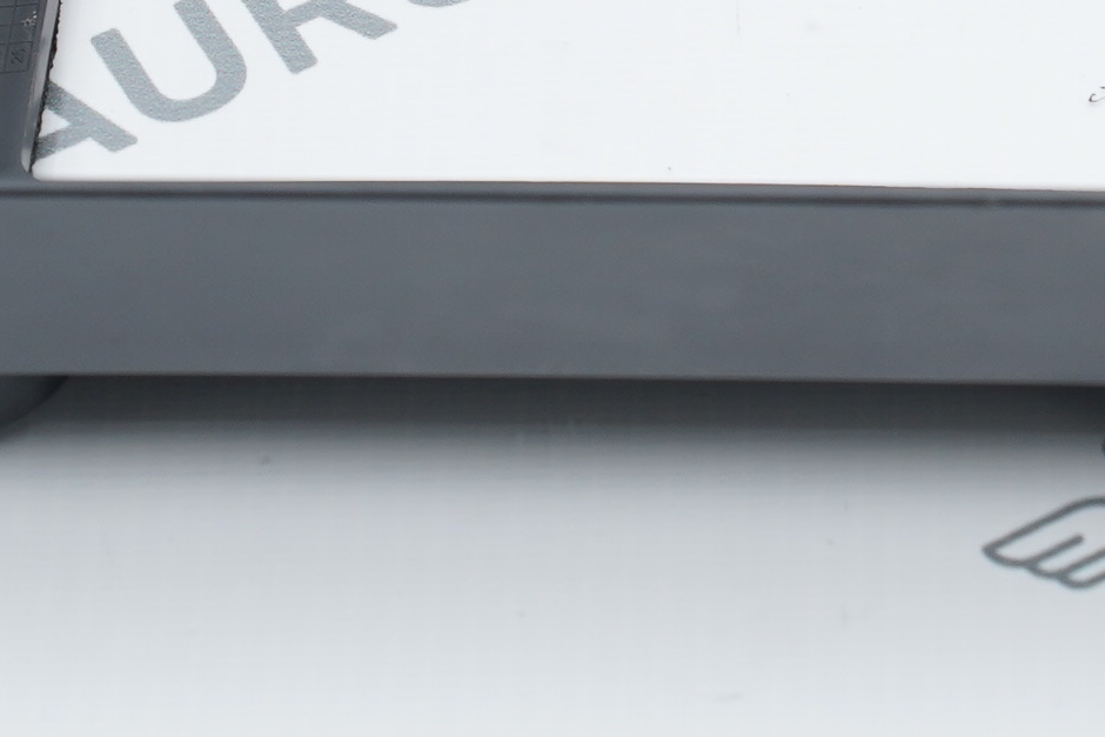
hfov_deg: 7.6
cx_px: 1121
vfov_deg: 5.1
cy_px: -413
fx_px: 8227
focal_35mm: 268
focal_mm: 64
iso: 500
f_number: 6.3
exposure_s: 1/160
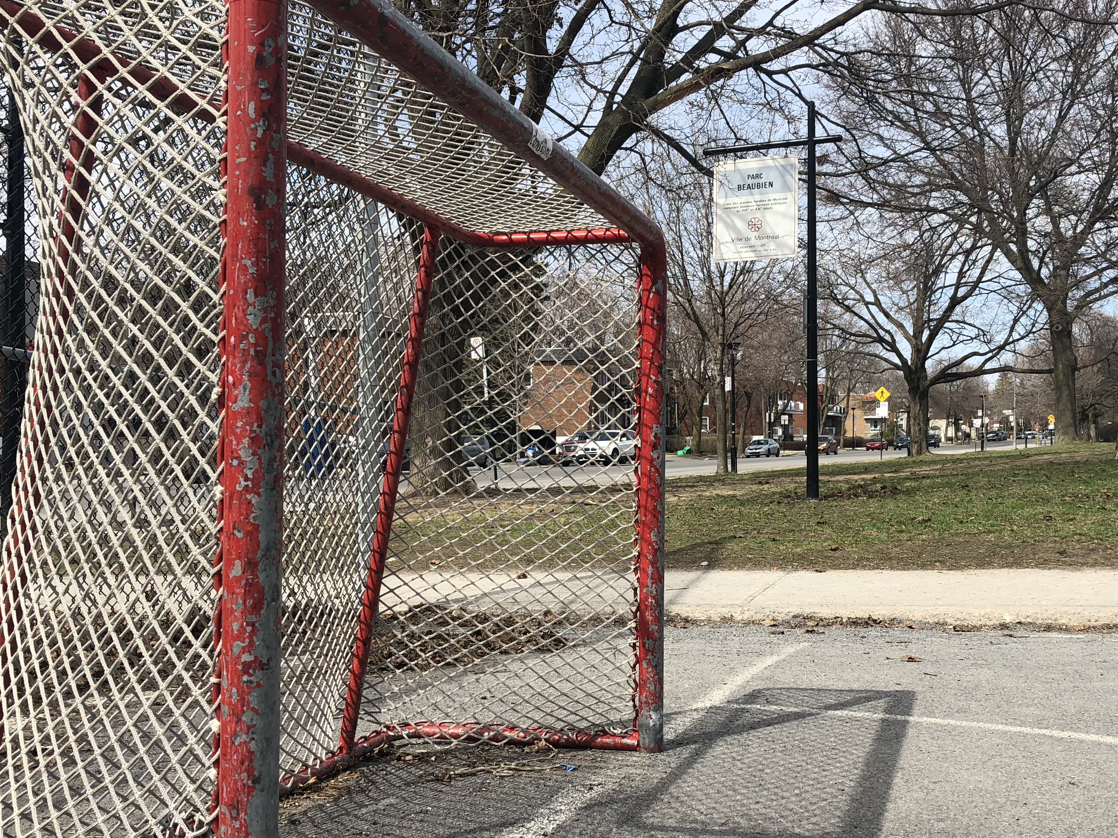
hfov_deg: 45.7
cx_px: 619
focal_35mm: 41
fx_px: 1324
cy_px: 464
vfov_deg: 35.1
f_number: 1.8
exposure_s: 1/1600
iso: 20
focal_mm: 3.99
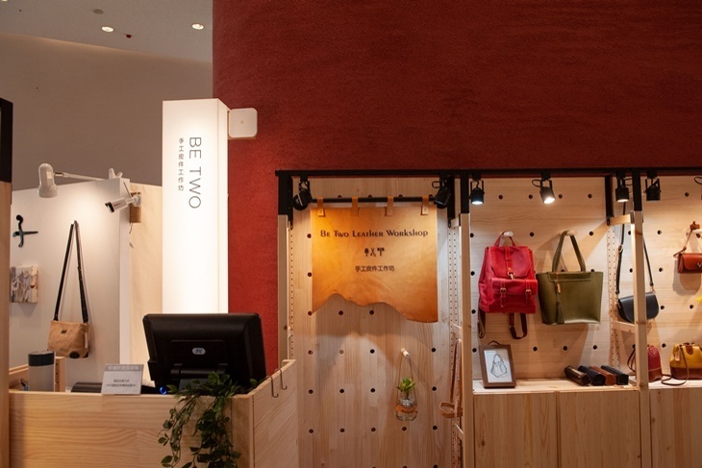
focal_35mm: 27
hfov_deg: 67.4
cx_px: 351
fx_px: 527
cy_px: 234
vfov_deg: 47.9
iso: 1600
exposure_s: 1/250
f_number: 5.6
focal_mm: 27
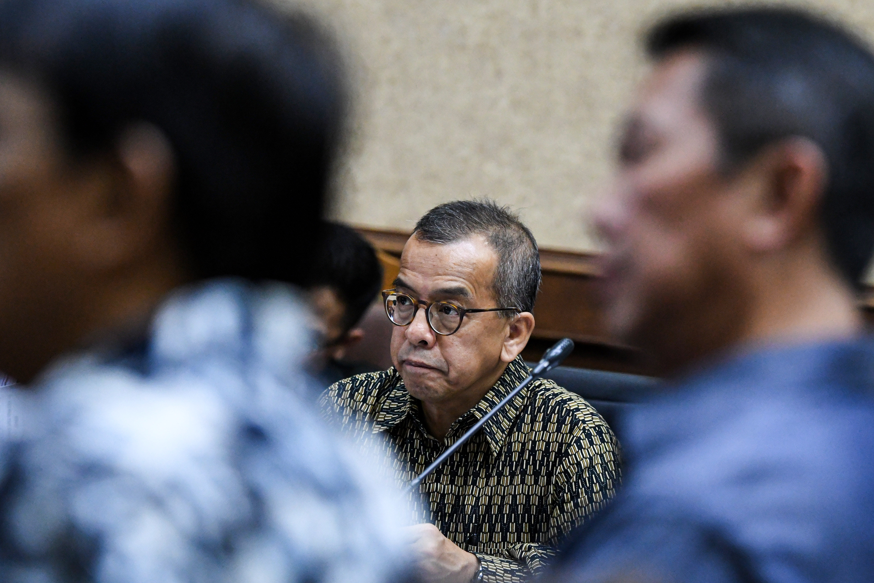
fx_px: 4916
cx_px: 437
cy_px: 292
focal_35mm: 202
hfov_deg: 10.2
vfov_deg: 6.8
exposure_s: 1/100
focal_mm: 135
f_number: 2.8
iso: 4000
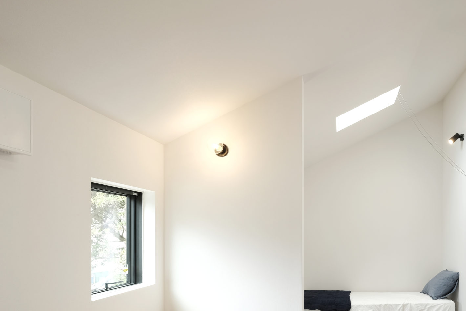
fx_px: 349
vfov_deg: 46.2
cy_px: 234
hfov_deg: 63.8
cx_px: 344
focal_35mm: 27
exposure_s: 1/10
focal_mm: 10
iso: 160
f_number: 6.4
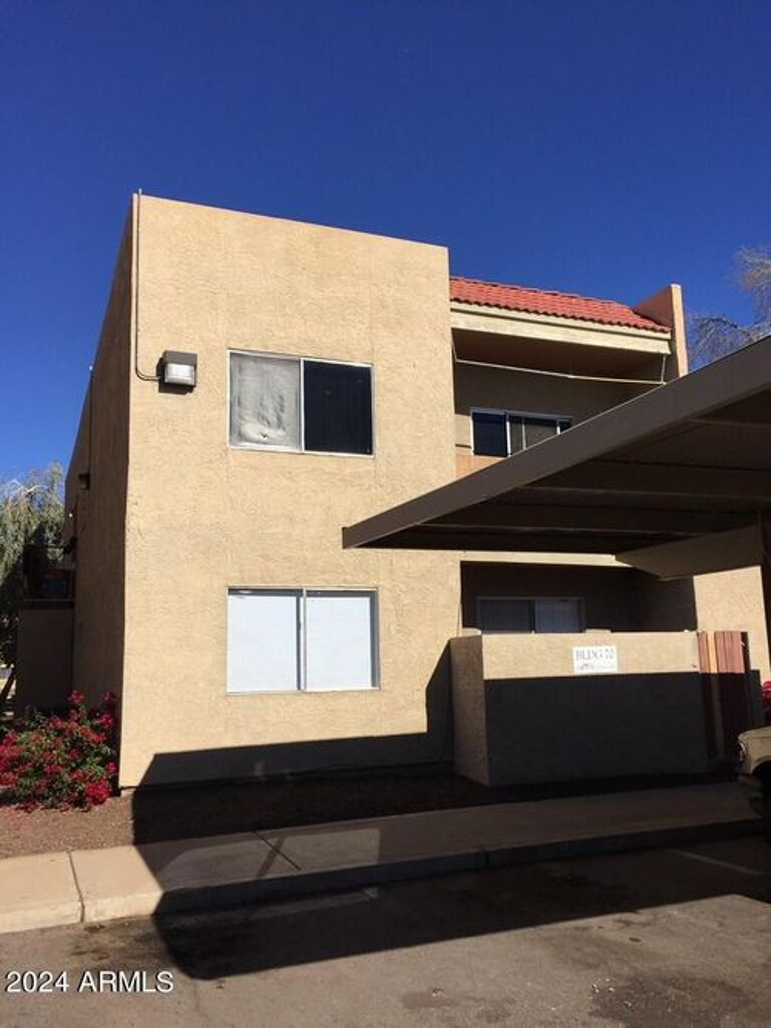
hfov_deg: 48.2
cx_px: 386
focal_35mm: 29
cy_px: 514
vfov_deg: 61.7
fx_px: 861
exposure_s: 1/3597
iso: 32
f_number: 2.2
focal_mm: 4.15
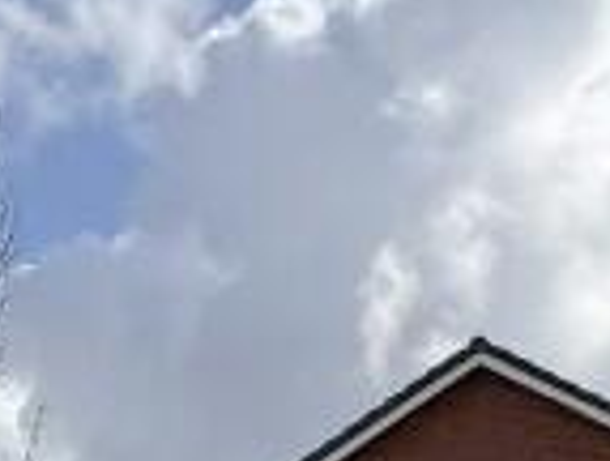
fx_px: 1767
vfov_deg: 13.6
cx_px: 456
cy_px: 781
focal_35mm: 100
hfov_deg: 19.5
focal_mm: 2.22
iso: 64
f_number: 2.2
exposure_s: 1/3546
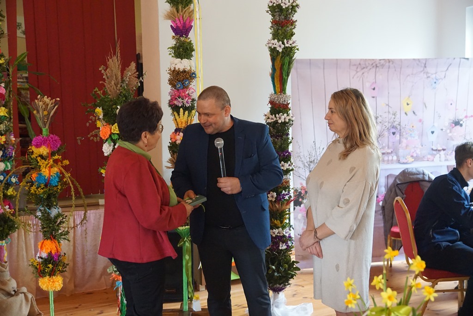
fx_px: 591
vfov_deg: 29.9
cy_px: 158
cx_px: 236
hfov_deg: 43.6
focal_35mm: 45
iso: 3200
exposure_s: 1/160
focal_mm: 30
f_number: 3.2
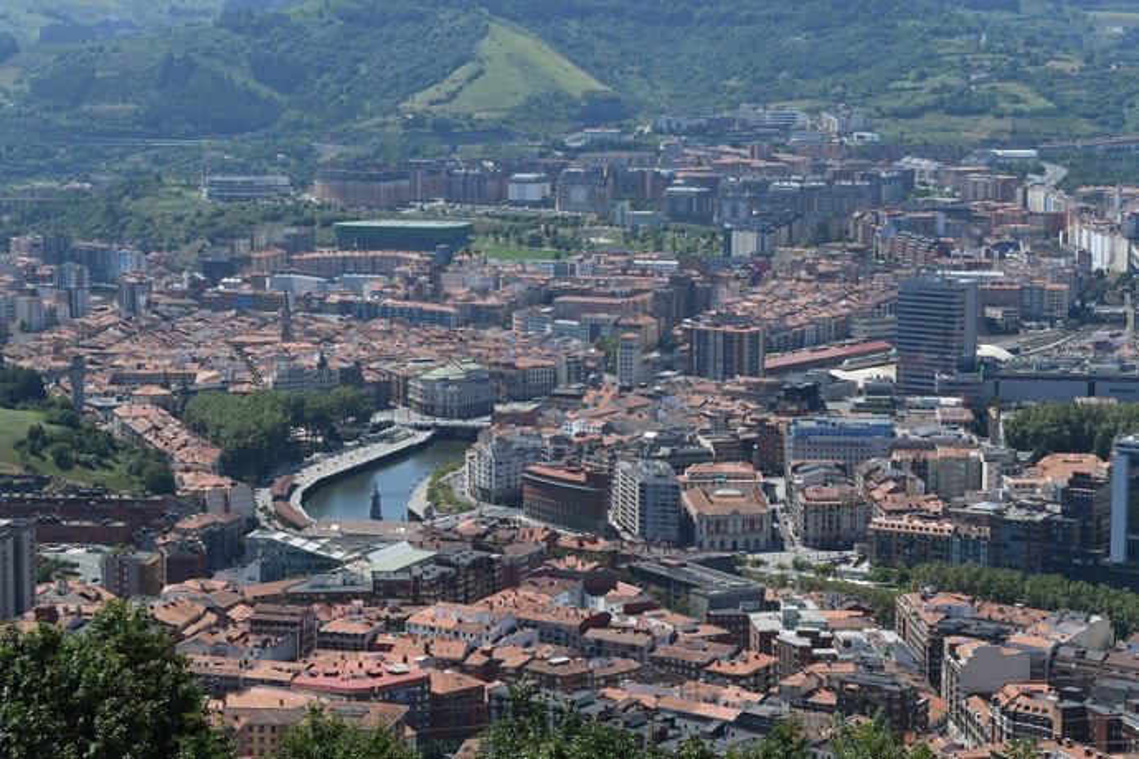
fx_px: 2610
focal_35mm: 82
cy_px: 380
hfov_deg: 24.6
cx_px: 570
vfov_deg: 16.6
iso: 640
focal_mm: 55
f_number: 10
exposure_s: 1/1250
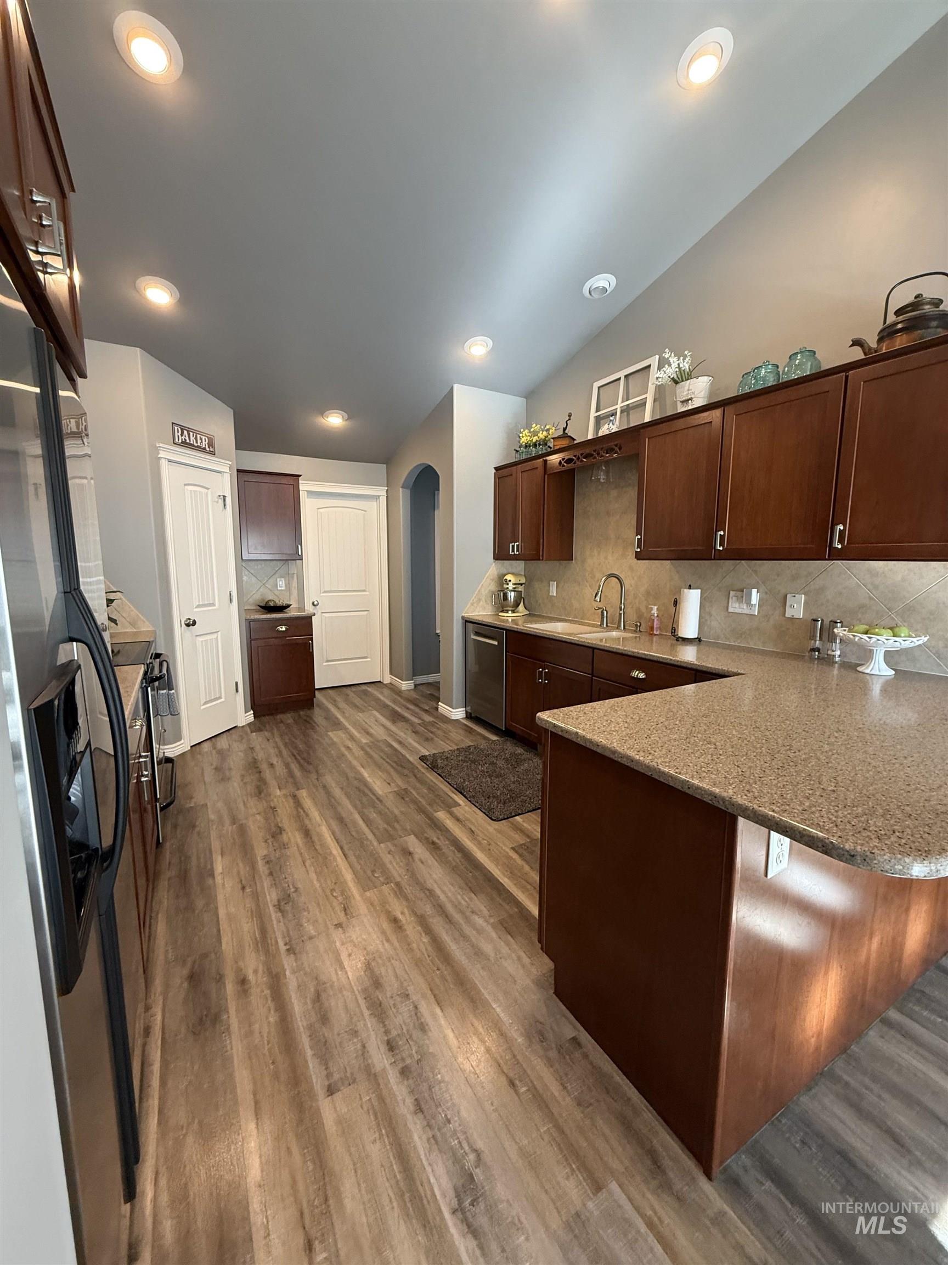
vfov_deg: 102.1
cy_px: 632
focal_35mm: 14
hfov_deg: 85.7
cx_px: 474
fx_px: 511
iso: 320
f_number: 2.2
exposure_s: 1/60
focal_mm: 2.22
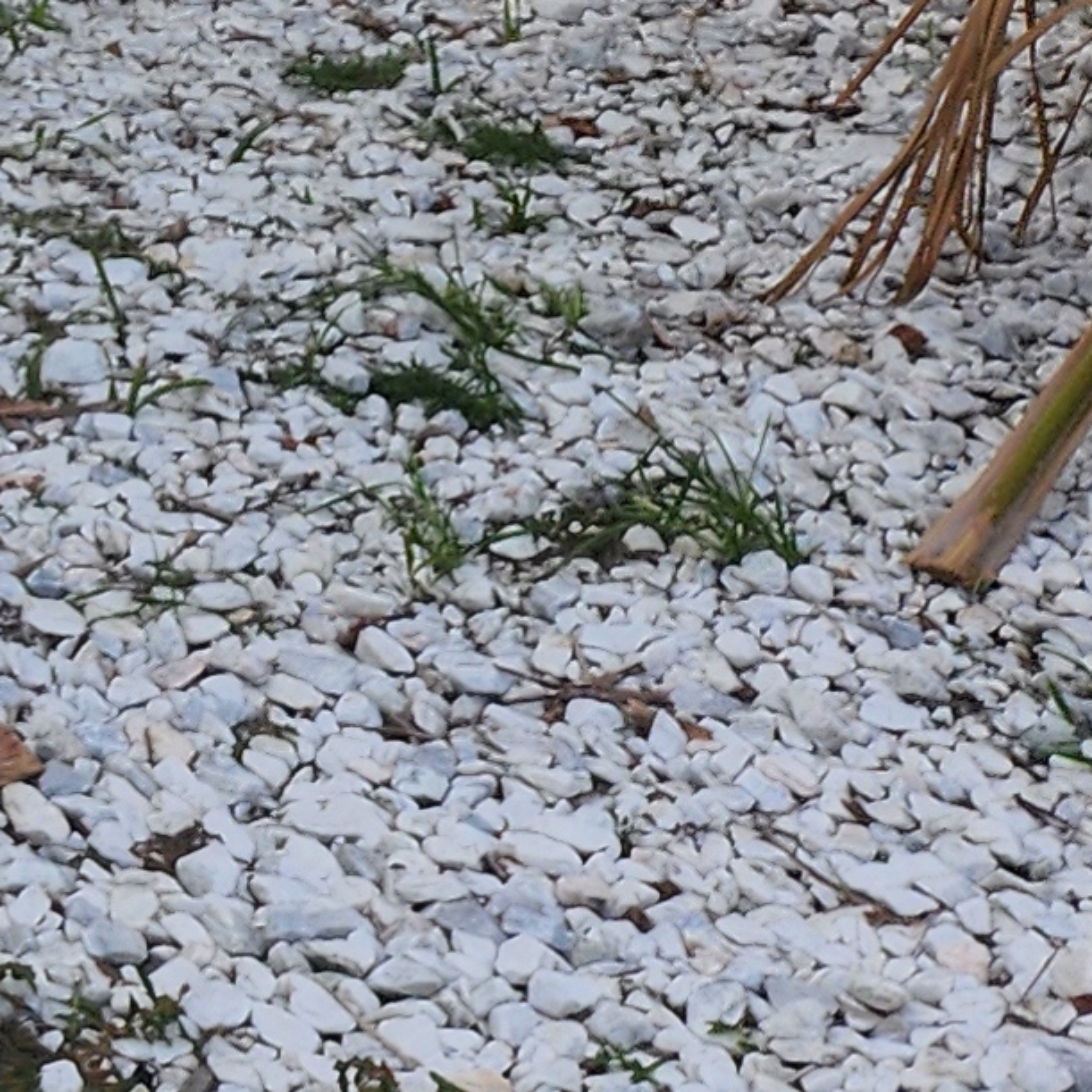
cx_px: -2003
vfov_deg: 11.4
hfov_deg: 10.2
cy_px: -1292
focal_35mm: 133
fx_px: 4747
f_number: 1.8
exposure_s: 1/180
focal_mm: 6.4
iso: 25
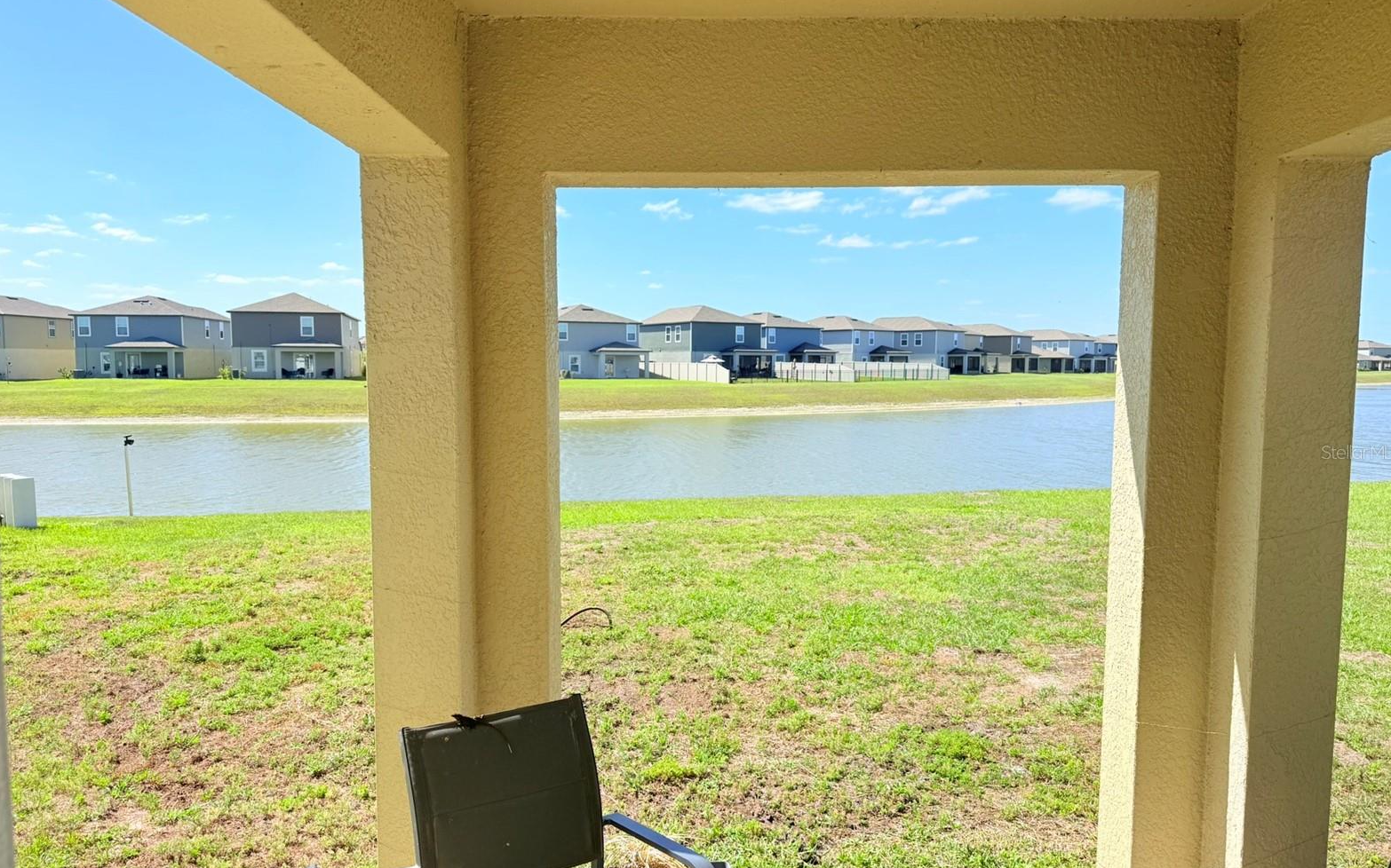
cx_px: 695
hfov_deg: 70.4
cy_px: 452
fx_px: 985
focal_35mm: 26
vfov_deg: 47.6
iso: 80
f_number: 1.78
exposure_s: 1/3953
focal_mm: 6.76
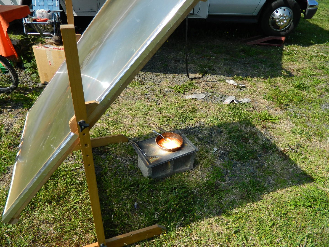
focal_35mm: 25
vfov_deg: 54.9
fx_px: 238
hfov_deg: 69.4
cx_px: 164
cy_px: 124
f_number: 3.1
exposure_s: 1/1000
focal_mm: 4.5
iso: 80
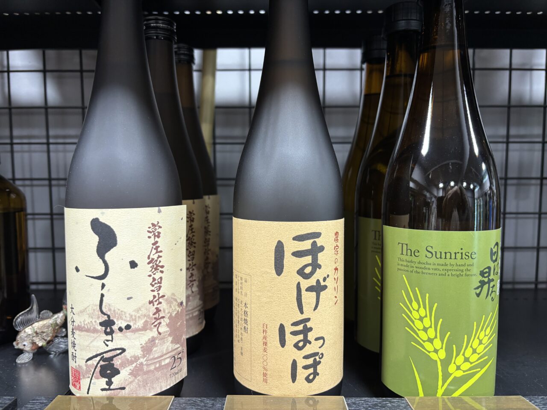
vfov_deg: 53.1
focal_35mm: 26
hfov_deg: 67.3
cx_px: 274
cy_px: 205
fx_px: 411
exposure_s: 1/60
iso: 160
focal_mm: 5.96
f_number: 1.6
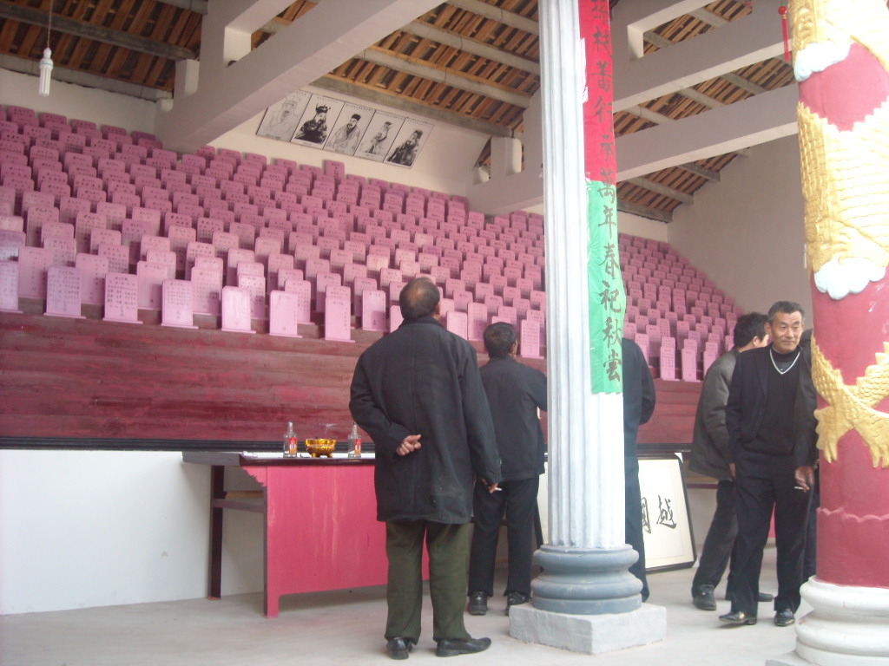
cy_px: 333
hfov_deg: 52.6
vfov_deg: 40.7
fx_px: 899
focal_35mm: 35
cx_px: 444
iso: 175
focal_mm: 5.7
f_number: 2.8
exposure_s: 1/60
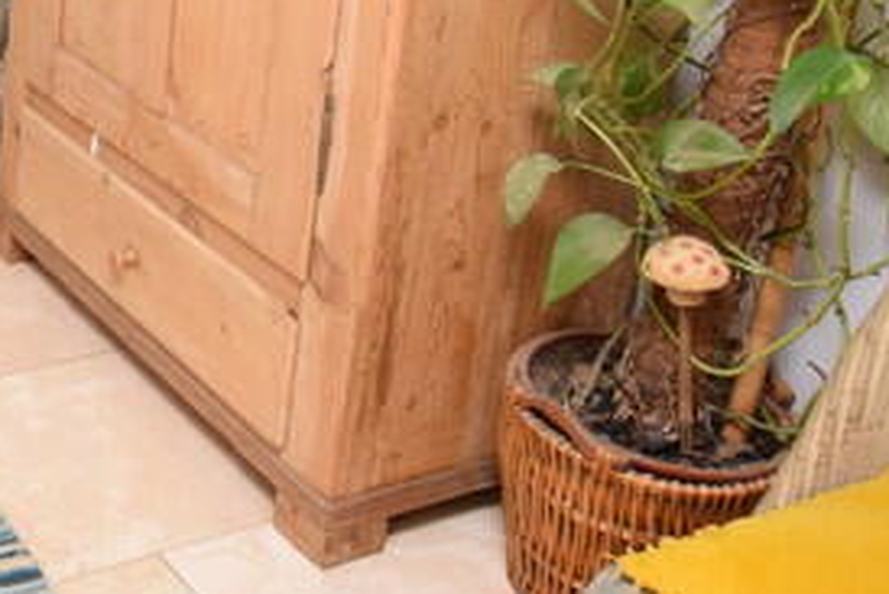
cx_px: -273
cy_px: -18
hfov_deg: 28.9
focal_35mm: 56
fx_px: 1384
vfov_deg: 23.1
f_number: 4.5
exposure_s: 1/60
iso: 1250
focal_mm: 10
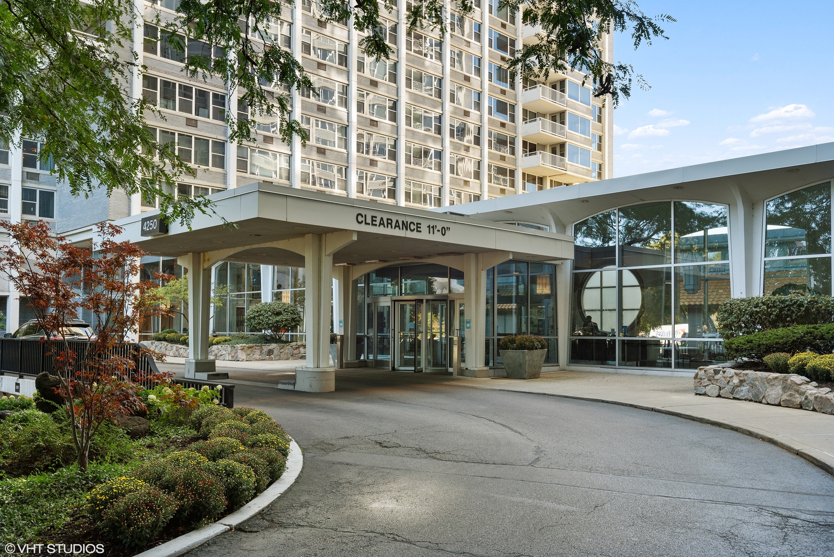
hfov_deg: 61.9
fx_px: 695
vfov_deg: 43.6
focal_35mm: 30
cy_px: 278
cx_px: 417
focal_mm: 30
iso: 200
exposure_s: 1/40
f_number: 9
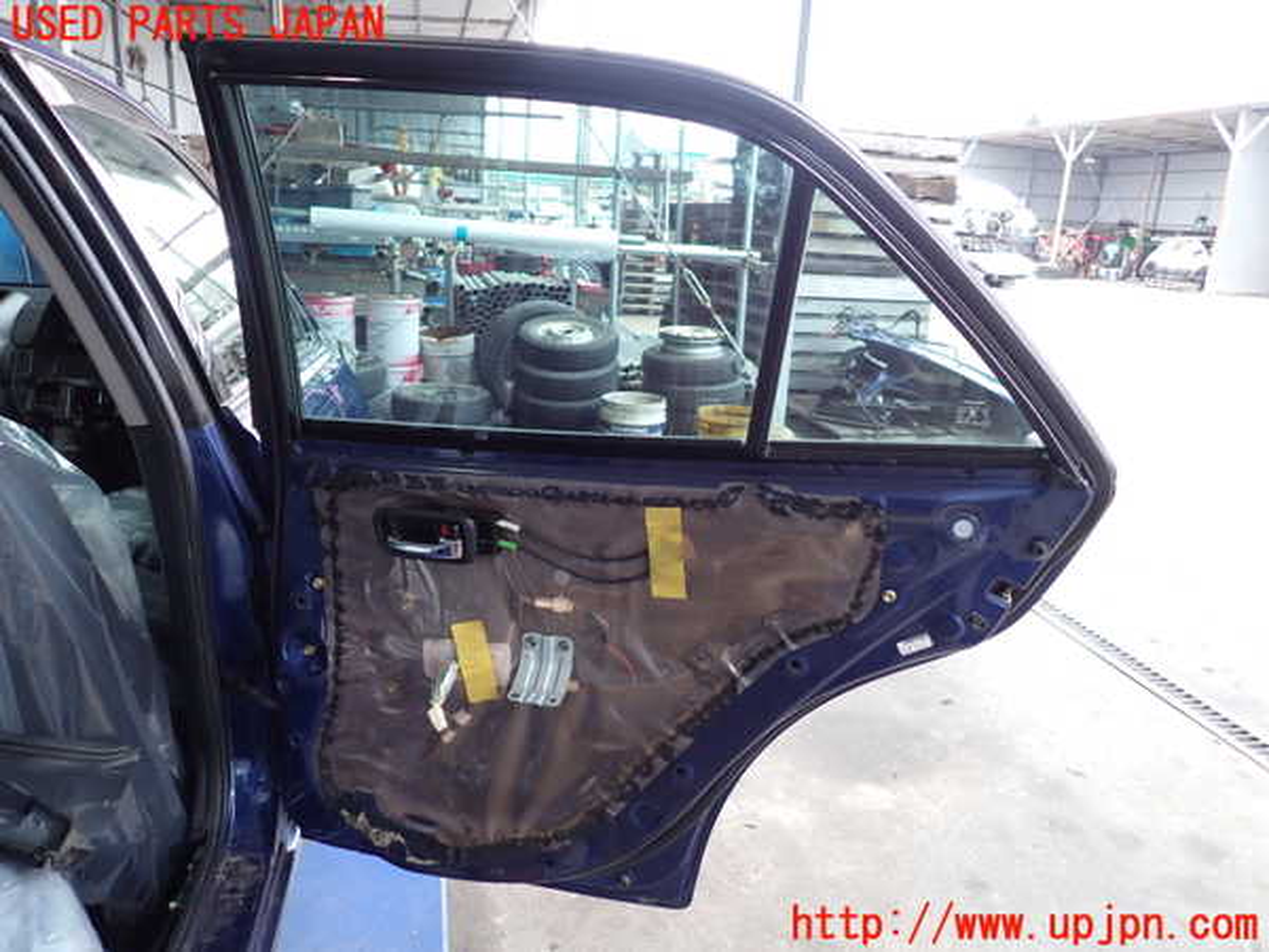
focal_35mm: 25
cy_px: 476
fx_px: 916
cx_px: 634
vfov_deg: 54.9
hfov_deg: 69.4
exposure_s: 1/60
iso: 160
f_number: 2
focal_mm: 4.5
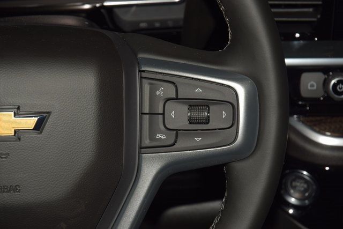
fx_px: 1001
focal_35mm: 105
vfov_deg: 13.0
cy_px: 114
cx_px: 172
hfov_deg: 19.5
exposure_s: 1/125
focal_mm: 70
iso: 100
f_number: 8
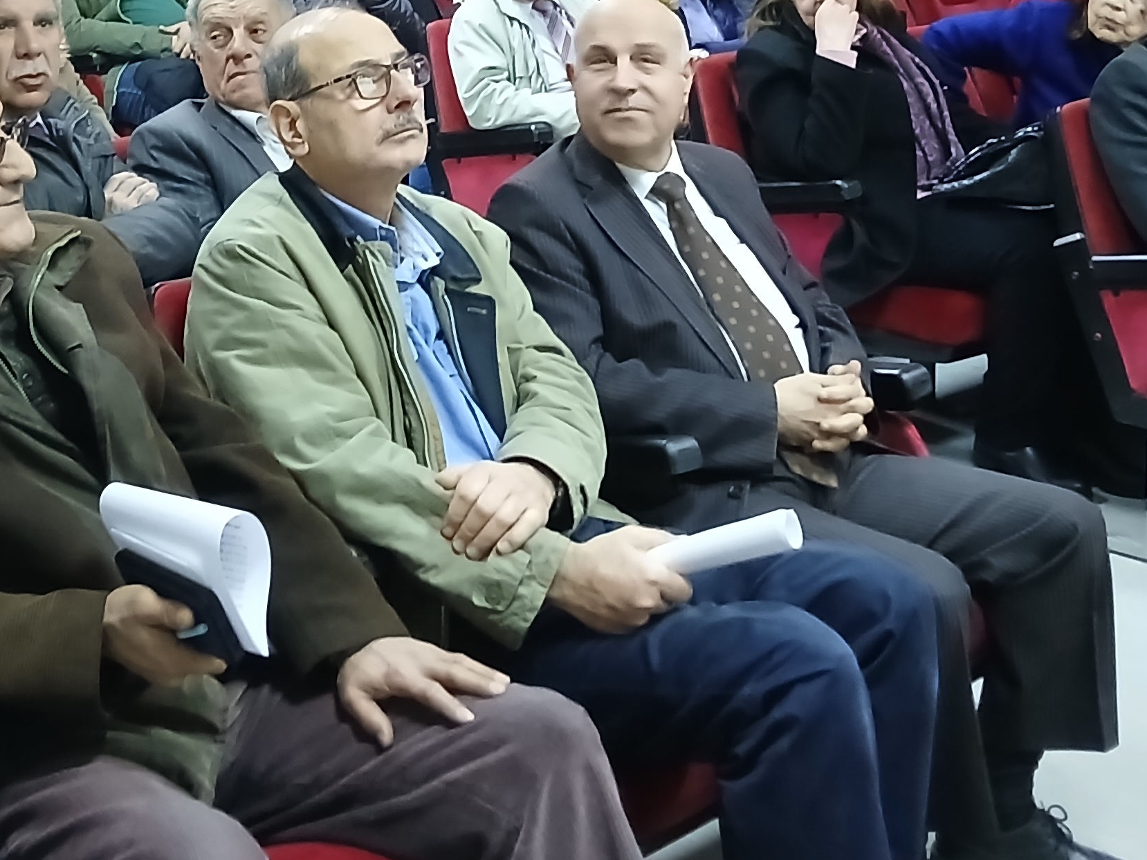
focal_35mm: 64
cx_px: 407
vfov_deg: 21.8
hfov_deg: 30.1
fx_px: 2120
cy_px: -62
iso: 500
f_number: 1.8
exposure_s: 1/20
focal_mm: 3.98
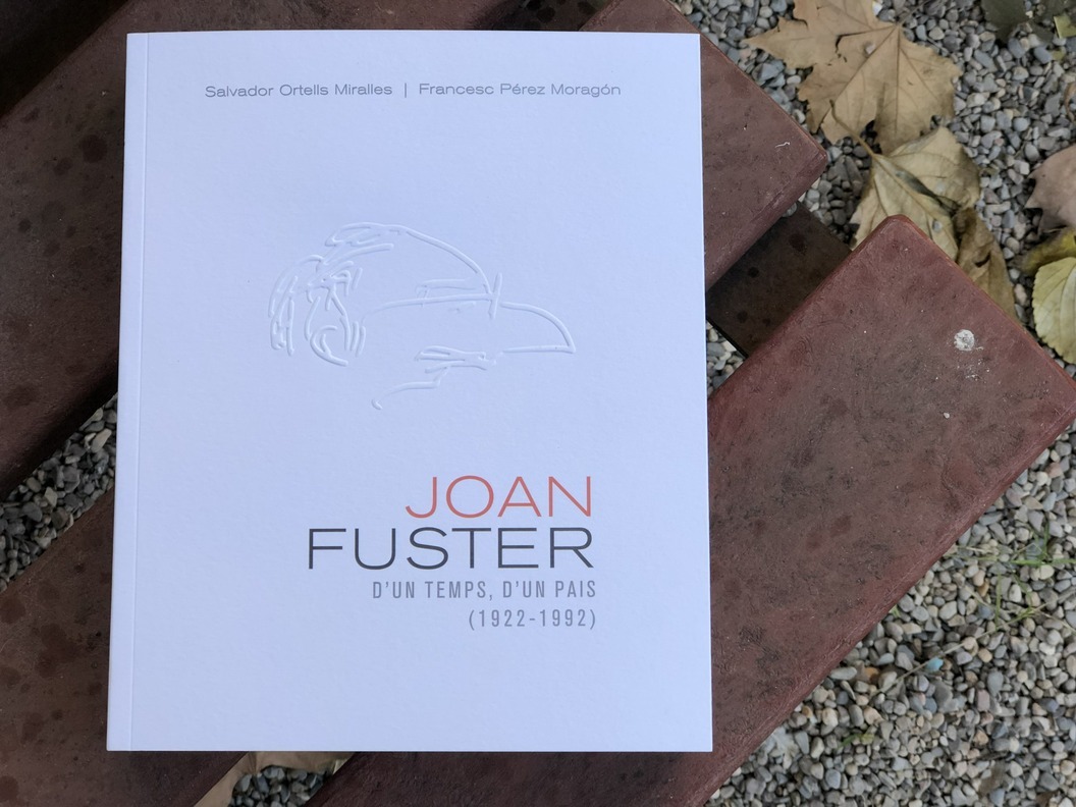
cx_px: 538
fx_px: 1772
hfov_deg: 33.8
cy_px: 404
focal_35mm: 57
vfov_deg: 25.7
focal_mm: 6.6
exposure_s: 1/60
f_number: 2.8
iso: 32
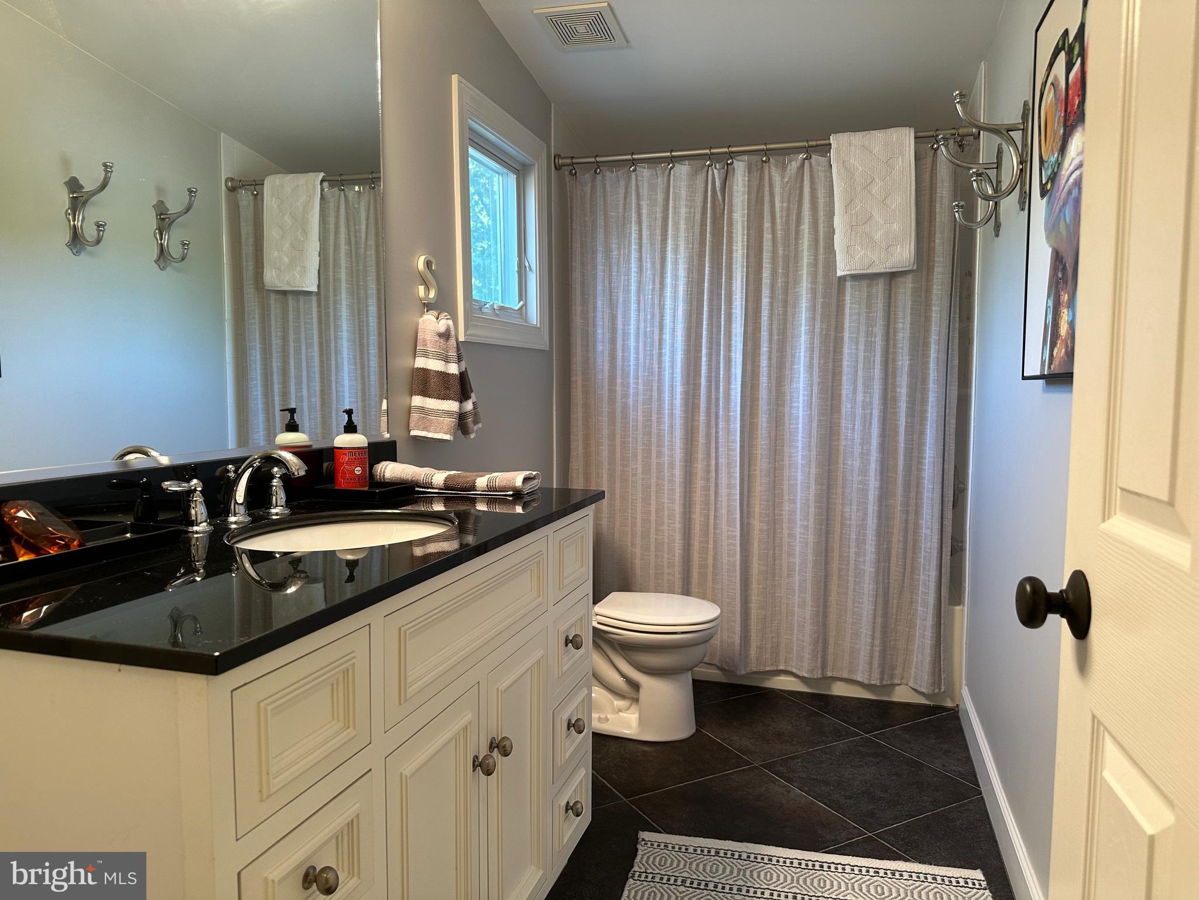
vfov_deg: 56.8
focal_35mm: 24
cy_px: 450
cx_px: 600
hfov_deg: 71.6
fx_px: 831
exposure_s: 1/60
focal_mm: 6.86
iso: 125
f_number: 1.78
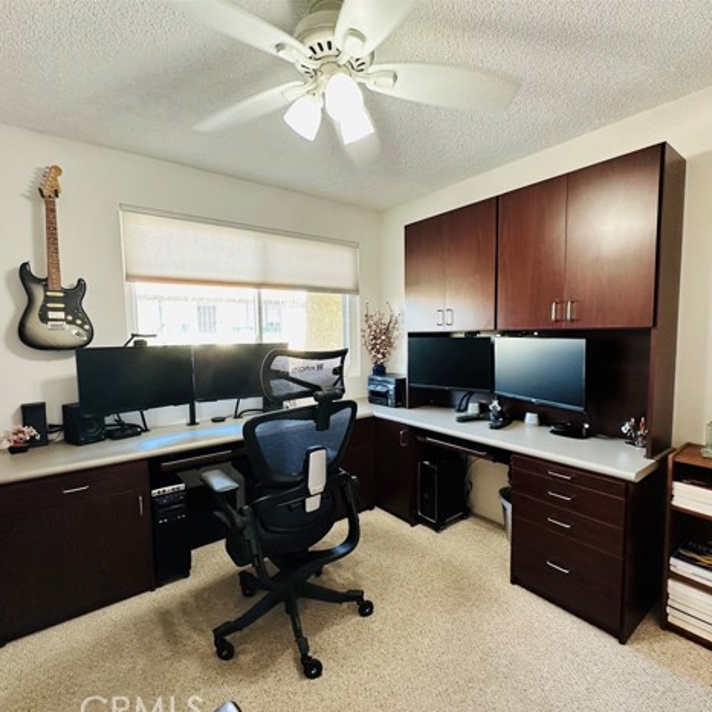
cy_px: 365
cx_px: 367
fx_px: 396
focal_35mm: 17
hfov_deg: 83.9
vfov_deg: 84.0
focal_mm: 2.22
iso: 250
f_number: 2.2
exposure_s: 1/60
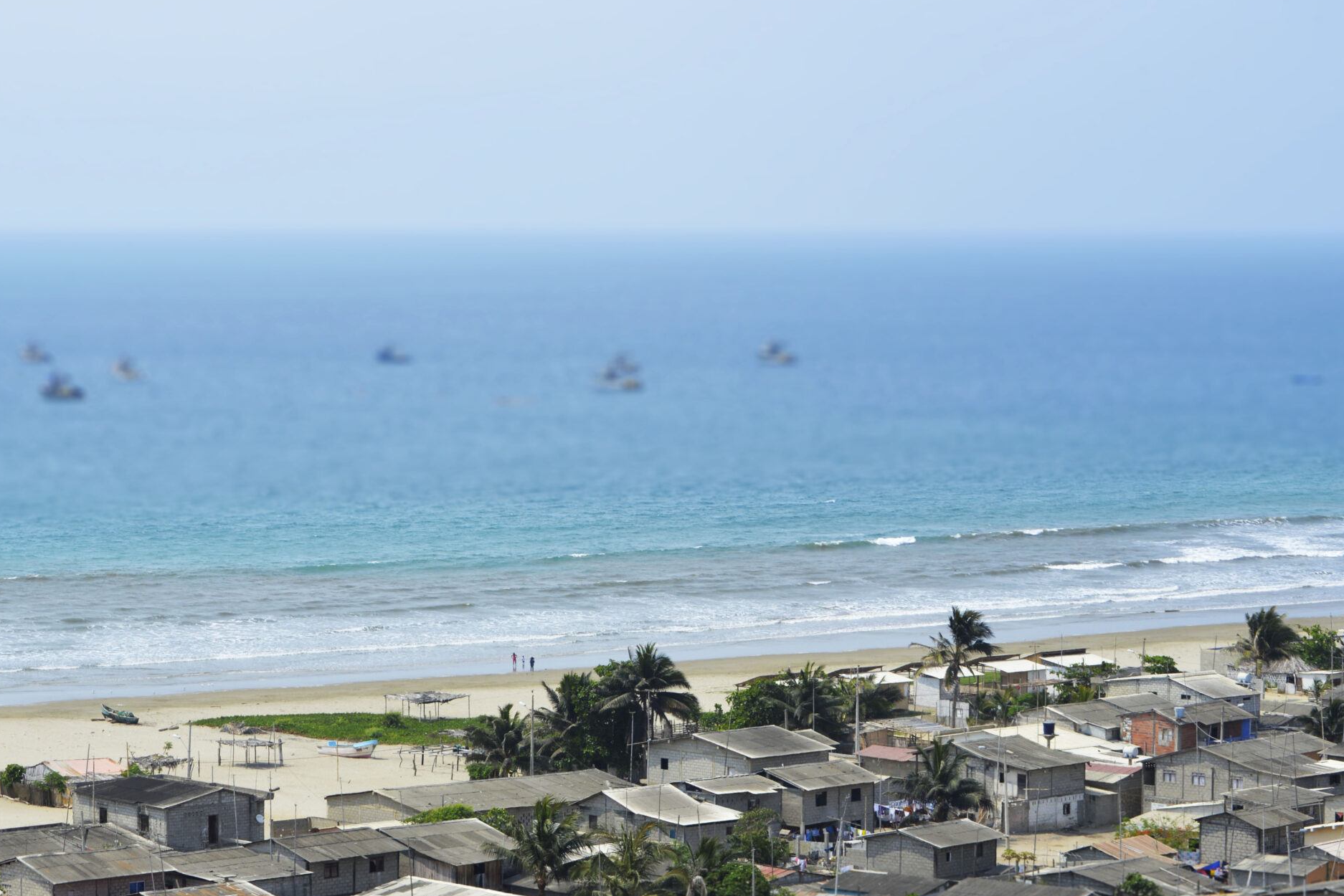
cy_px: 509
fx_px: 4207
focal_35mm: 113
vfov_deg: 12.2
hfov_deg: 18.1
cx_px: 474
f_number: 8
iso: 100
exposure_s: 1/250
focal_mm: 55
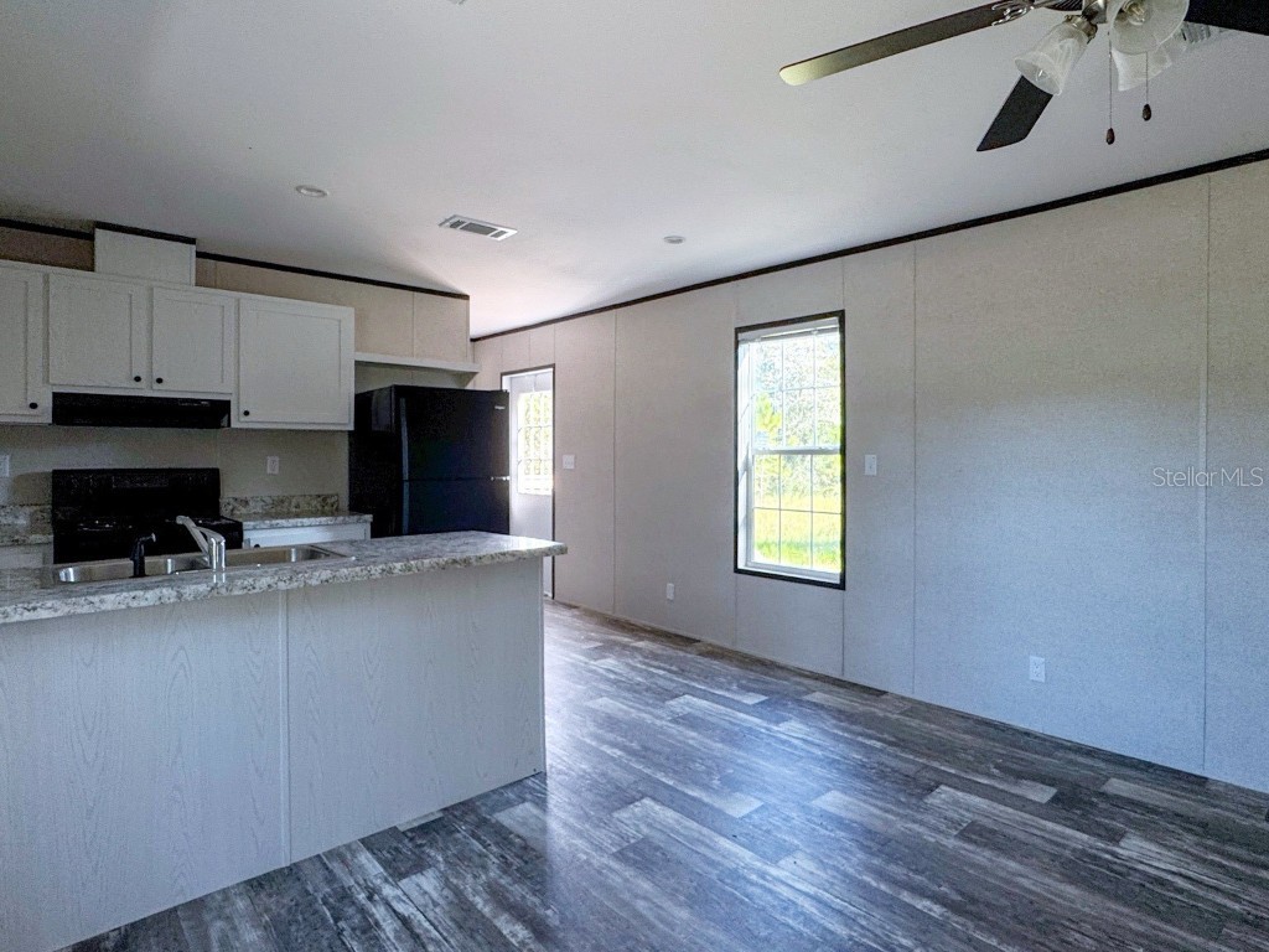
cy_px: 476
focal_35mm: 14
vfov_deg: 85.7
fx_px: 513
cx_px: 634
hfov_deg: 102.1
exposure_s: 1/100
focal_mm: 2.22
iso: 80
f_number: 2.2
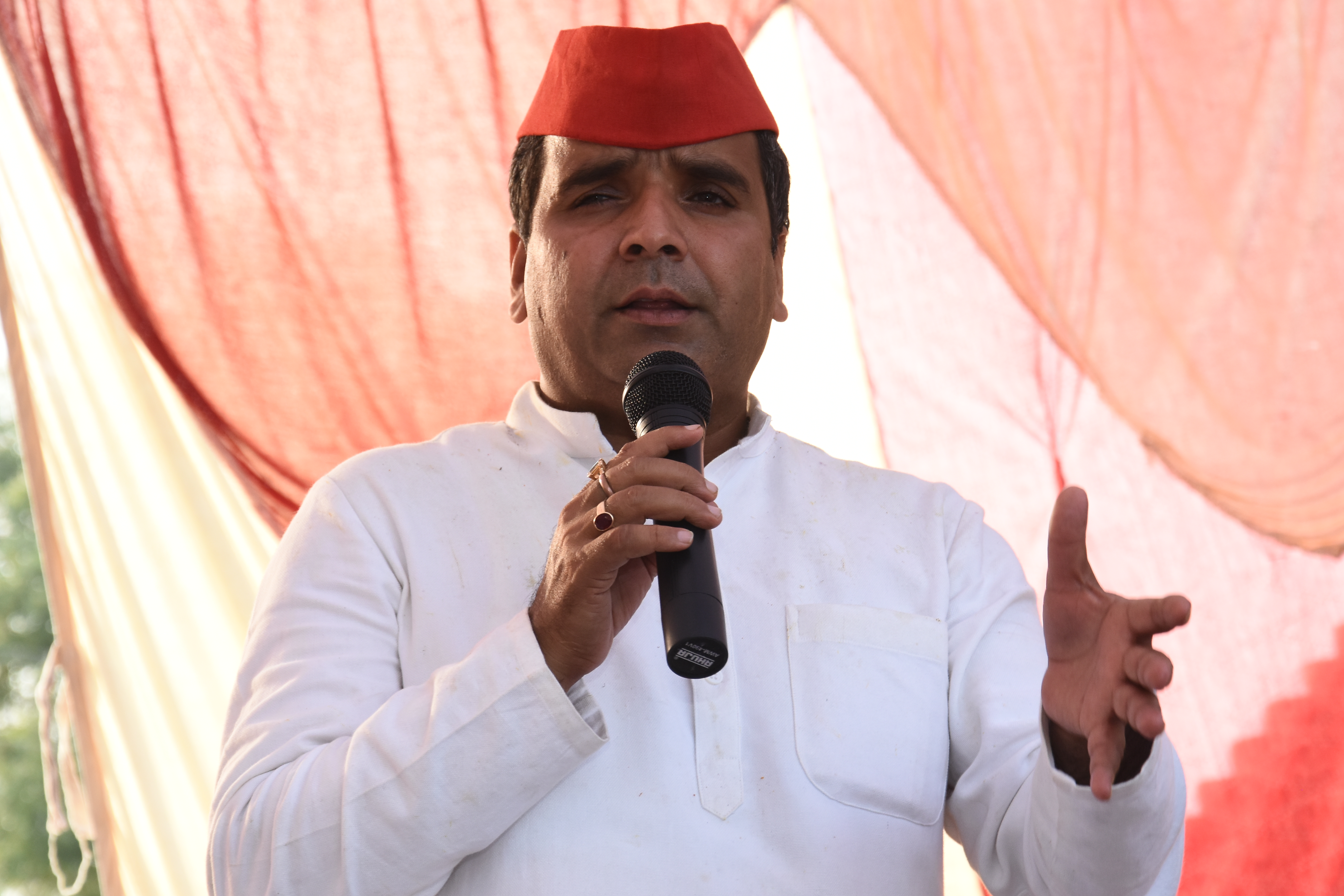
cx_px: 671
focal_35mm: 125
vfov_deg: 11.0
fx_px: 4666
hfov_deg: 16.4
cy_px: 452
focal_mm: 80
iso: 640
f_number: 7.1
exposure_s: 1/160
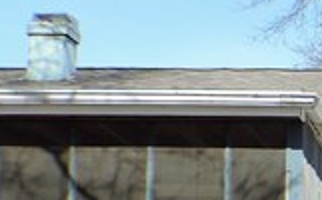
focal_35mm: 189
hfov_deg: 10.3
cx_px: 641
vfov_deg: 6.9
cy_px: 257
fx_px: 1656
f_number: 3.1
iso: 80
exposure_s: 1/640
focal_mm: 4.9
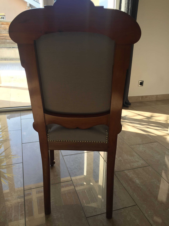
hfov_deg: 48.2
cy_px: 113
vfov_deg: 61.7
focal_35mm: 29
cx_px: 84
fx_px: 189
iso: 32
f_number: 2.2
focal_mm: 4.15
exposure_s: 1/100
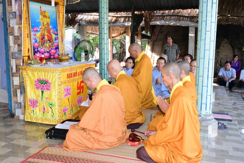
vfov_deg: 35.1
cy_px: 82
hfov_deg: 50.7
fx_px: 258
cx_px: 122
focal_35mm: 38
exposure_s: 1/100
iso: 9000
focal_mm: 38
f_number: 13
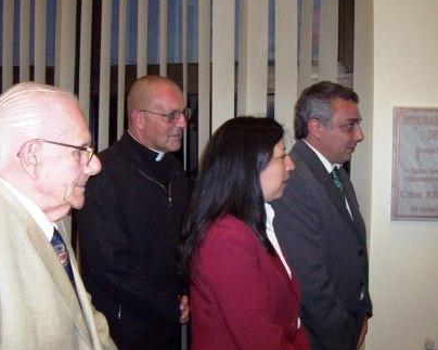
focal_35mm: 42
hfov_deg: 43.8
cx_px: 234
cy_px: 170
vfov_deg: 35.7
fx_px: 544
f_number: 3.84
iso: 140
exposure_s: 1/60
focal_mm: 5.26
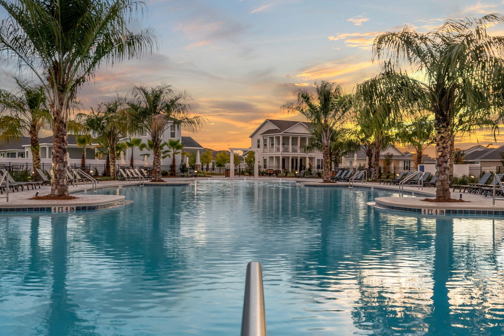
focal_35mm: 36
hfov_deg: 53.1
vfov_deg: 36.9
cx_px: 252
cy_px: 168
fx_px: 504
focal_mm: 24
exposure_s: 1/25
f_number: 9
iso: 250
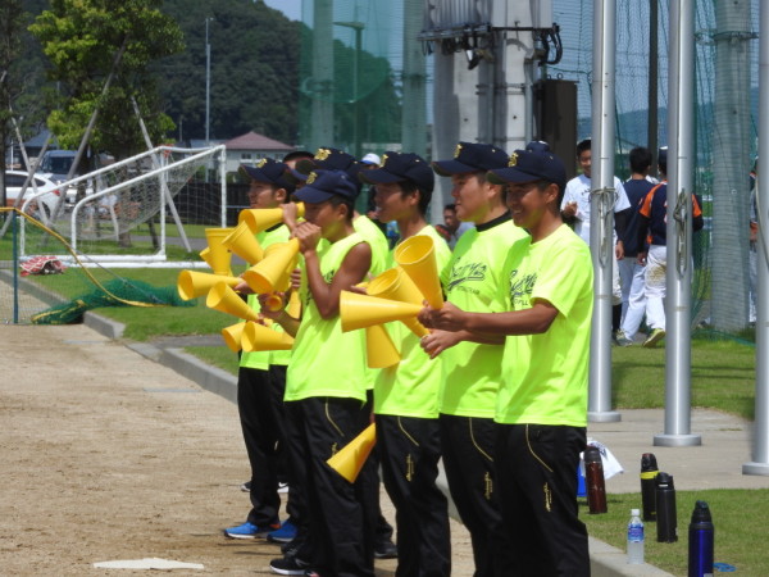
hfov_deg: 9.0
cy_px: 288
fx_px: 4887
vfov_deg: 6.8
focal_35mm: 220
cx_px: 384
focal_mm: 39.4
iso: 100
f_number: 5.3
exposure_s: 1/800
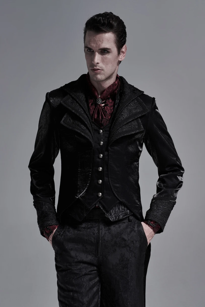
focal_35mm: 94
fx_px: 802
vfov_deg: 21.7
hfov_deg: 14.6
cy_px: 166
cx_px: 110
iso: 100
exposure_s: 1/160
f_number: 9
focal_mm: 85
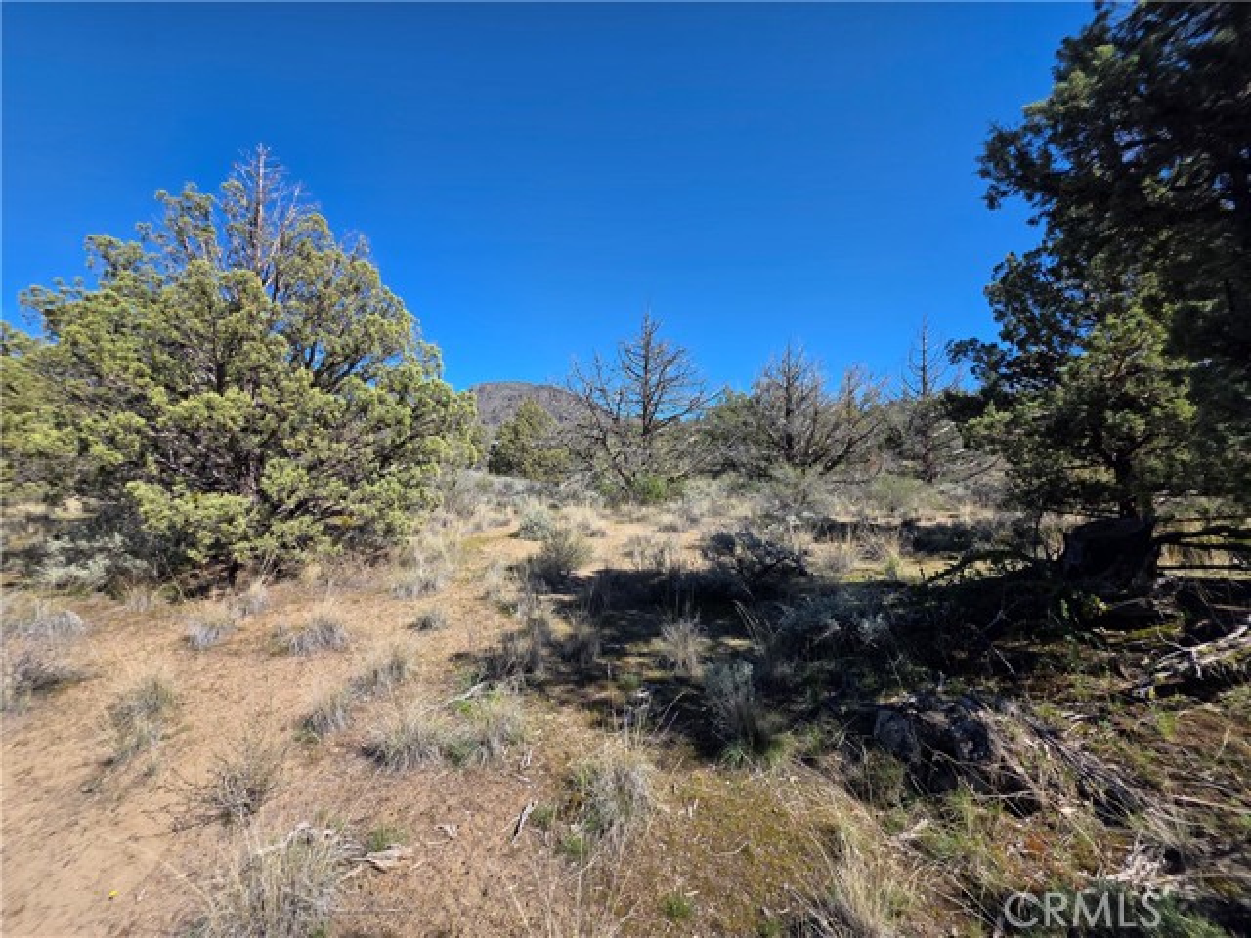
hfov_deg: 106.2
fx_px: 470
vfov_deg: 89.9
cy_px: 469
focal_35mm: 13
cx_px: 626
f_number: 1.9
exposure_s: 1/1350
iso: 40
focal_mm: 2.2
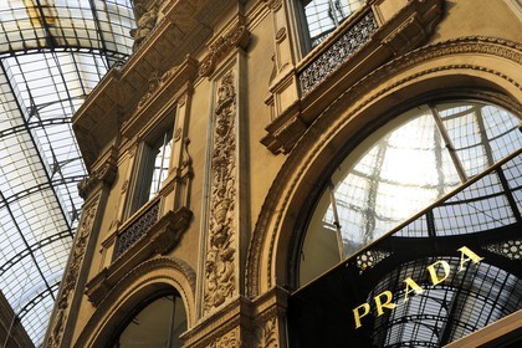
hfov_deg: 58.7
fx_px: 464
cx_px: 261
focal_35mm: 32
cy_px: 174
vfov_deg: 41.1
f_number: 7.1
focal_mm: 32
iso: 200
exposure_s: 1/200
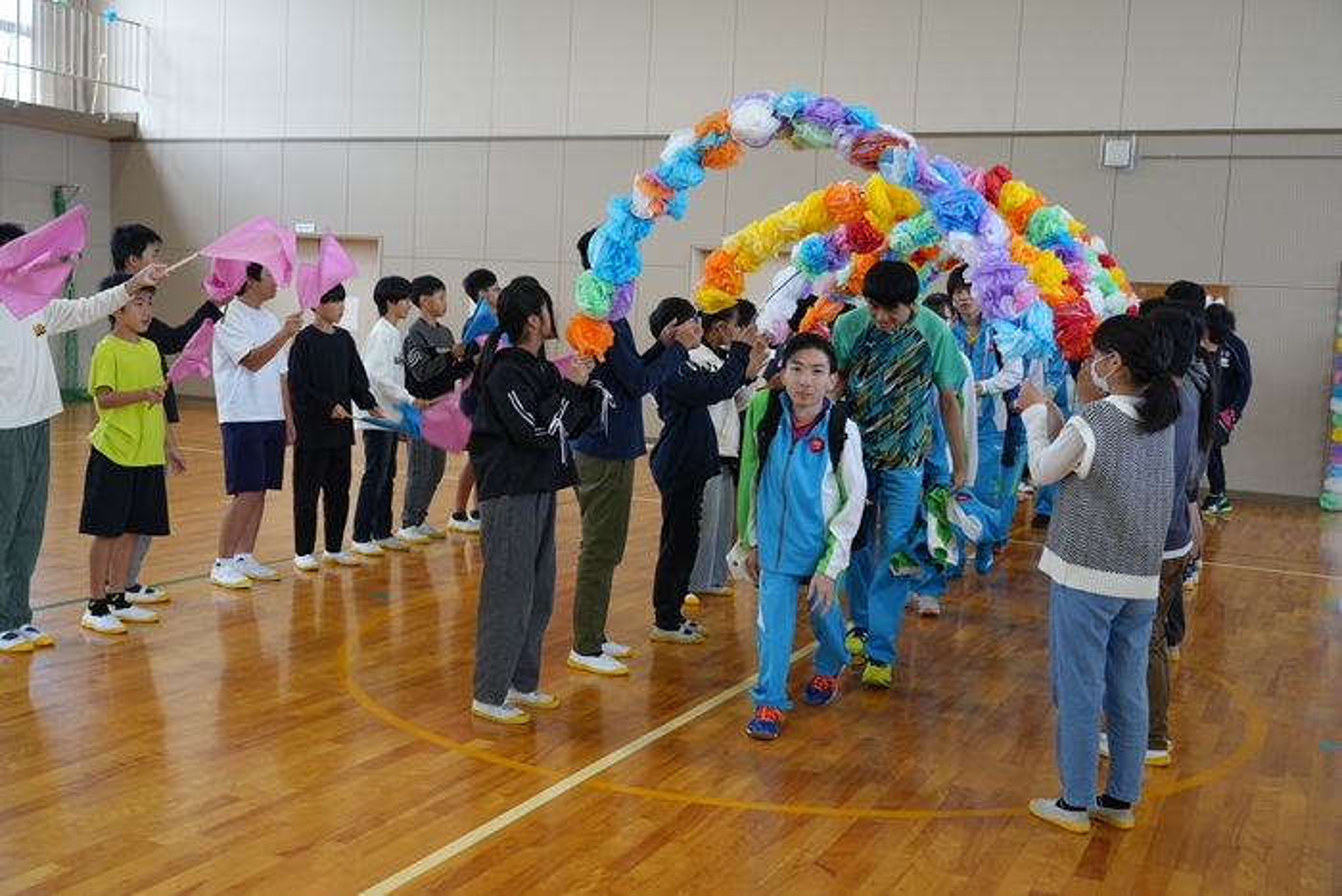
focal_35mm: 36
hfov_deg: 53.1
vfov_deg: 36.9
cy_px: 448
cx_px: 671
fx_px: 1342
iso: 640
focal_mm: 36
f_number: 4
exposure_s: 1/160
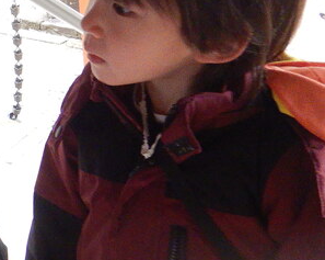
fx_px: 759
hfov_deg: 20.7
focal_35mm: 79
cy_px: 91
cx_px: -160
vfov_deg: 19.3
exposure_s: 1/30
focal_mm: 4.3
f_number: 2.8
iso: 200
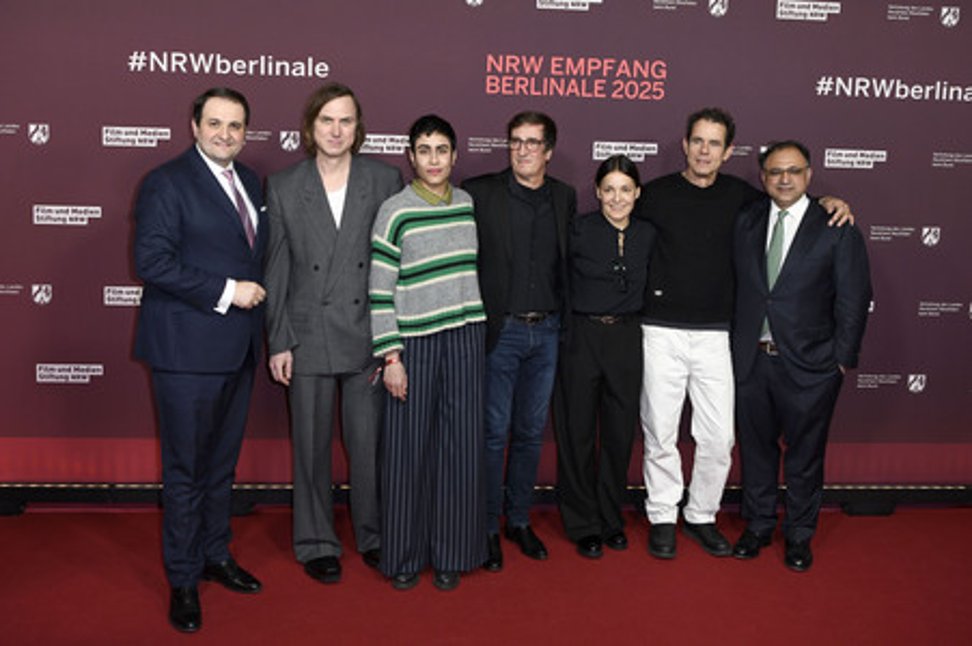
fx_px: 863
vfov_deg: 41.1
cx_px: 486
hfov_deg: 58.8
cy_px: 323
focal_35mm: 32
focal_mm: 32
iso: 800
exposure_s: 1/320
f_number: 4
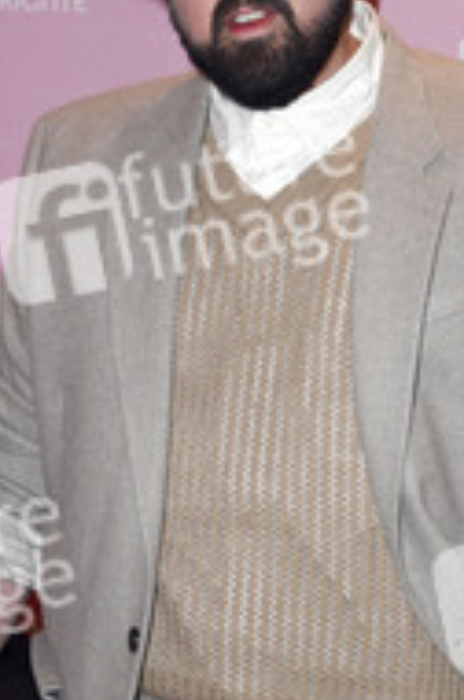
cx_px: 287
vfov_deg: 17.4
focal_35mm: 118
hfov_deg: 11.6
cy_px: 402
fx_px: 2290
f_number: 5.6
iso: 800
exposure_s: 1/250
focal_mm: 56
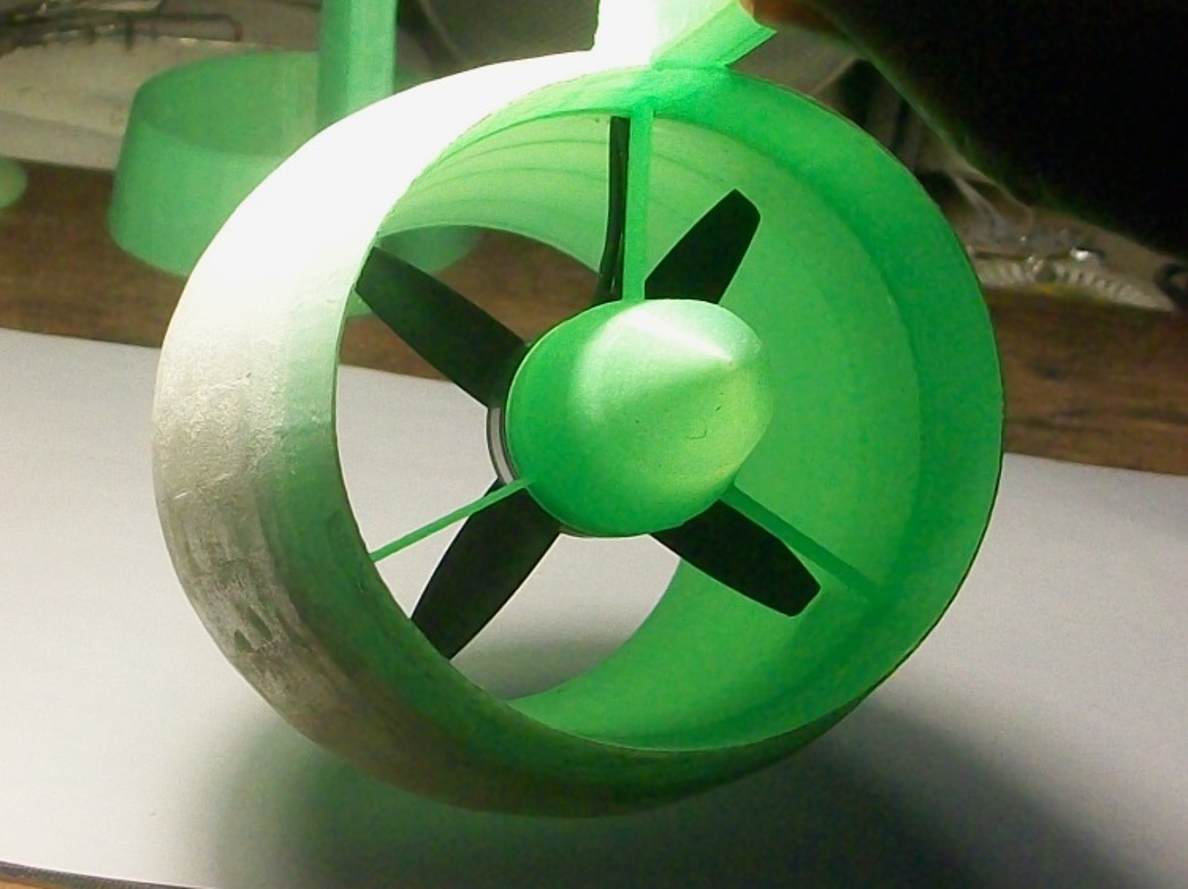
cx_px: 594
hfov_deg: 54.0
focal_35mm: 34
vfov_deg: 41.7
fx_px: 1166
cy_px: 444
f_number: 2.8
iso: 151
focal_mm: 5.7
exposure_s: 1/60
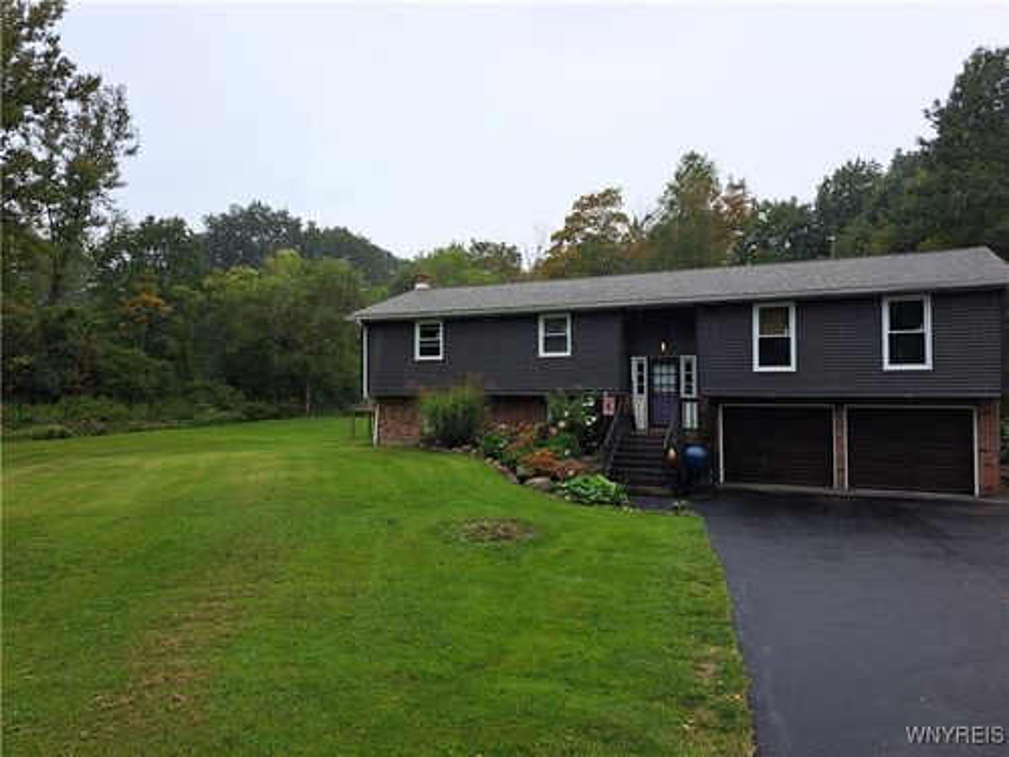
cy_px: 378
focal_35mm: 24
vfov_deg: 56.8
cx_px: 504
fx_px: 700
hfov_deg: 71.6
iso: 50
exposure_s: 1/246
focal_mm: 5.23
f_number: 1.8
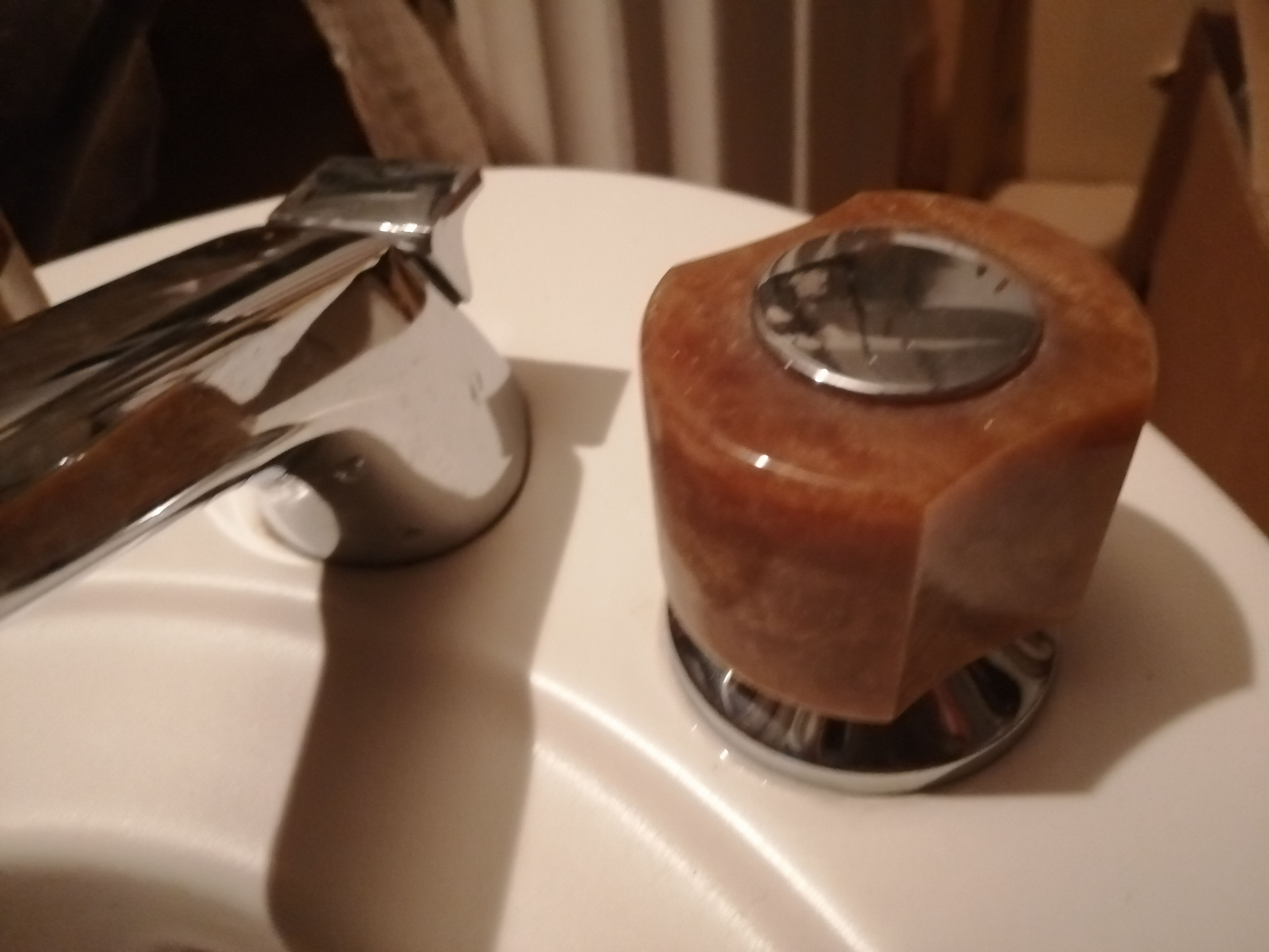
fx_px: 990
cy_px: 476
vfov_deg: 51.4
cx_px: 634
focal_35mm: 27
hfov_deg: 65.3
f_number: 1.8
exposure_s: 1/16.7
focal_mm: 3.96
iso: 800
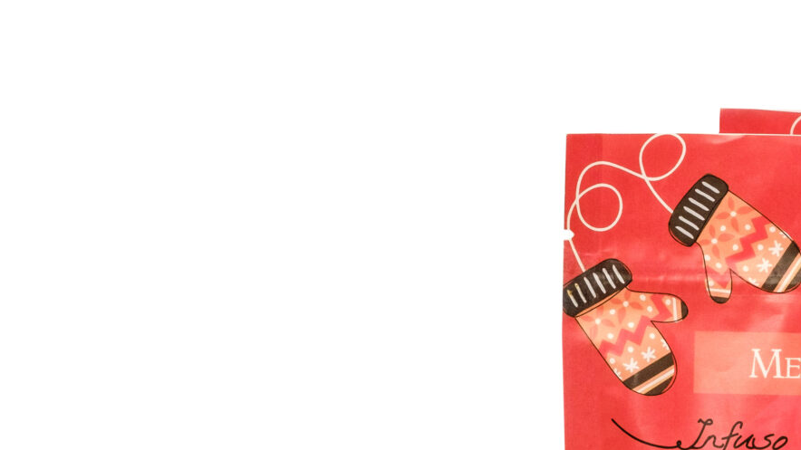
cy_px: 681
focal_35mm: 364
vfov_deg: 3.3
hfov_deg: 5.9
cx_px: 798
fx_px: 7730
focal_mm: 80
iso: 200
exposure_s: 1/125
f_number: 8
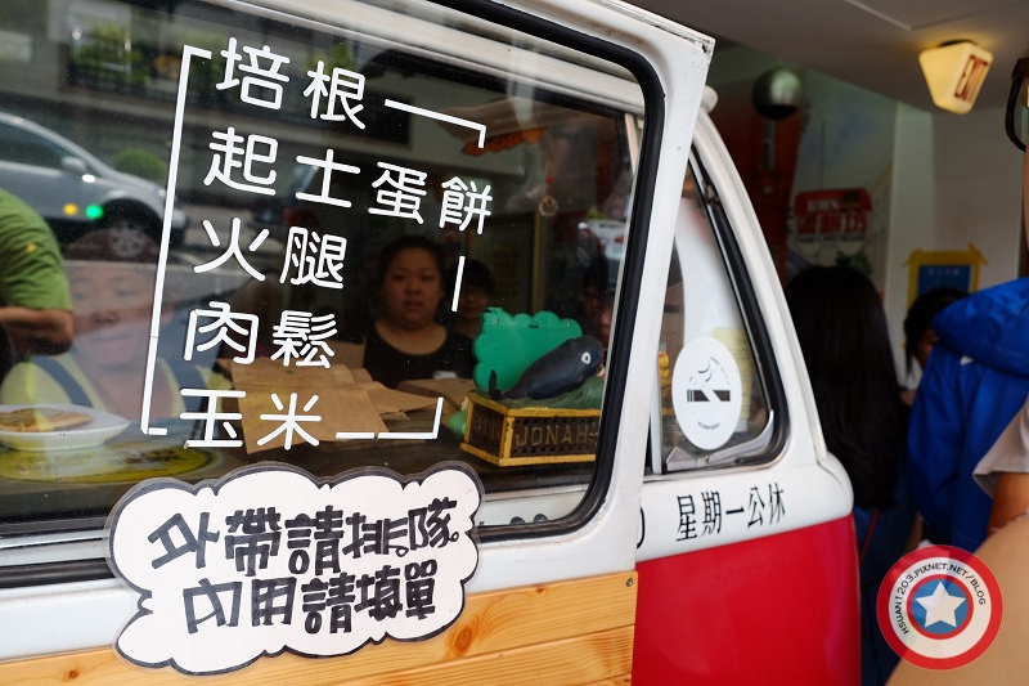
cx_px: 514
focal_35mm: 31
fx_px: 886
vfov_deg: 42.3
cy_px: 343
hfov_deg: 60.3
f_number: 5
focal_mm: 20.5
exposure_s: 1/125
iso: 200
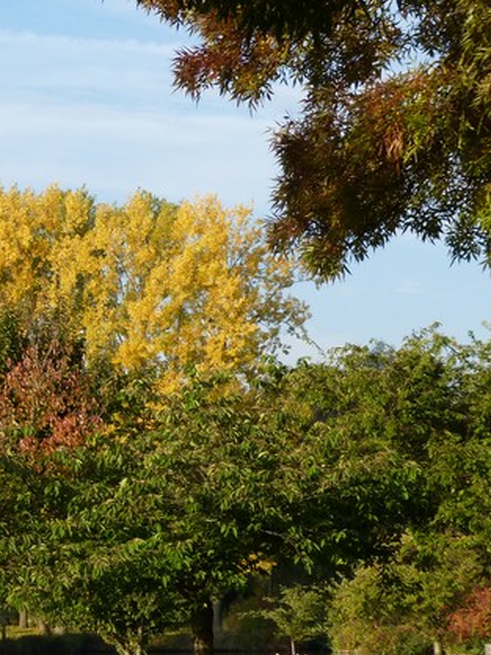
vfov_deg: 12.7
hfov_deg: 9.4
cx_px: -204
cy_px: 307
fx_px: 2930
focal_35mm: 155
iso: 100
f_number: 4
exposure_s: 1/500
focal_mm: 12.1
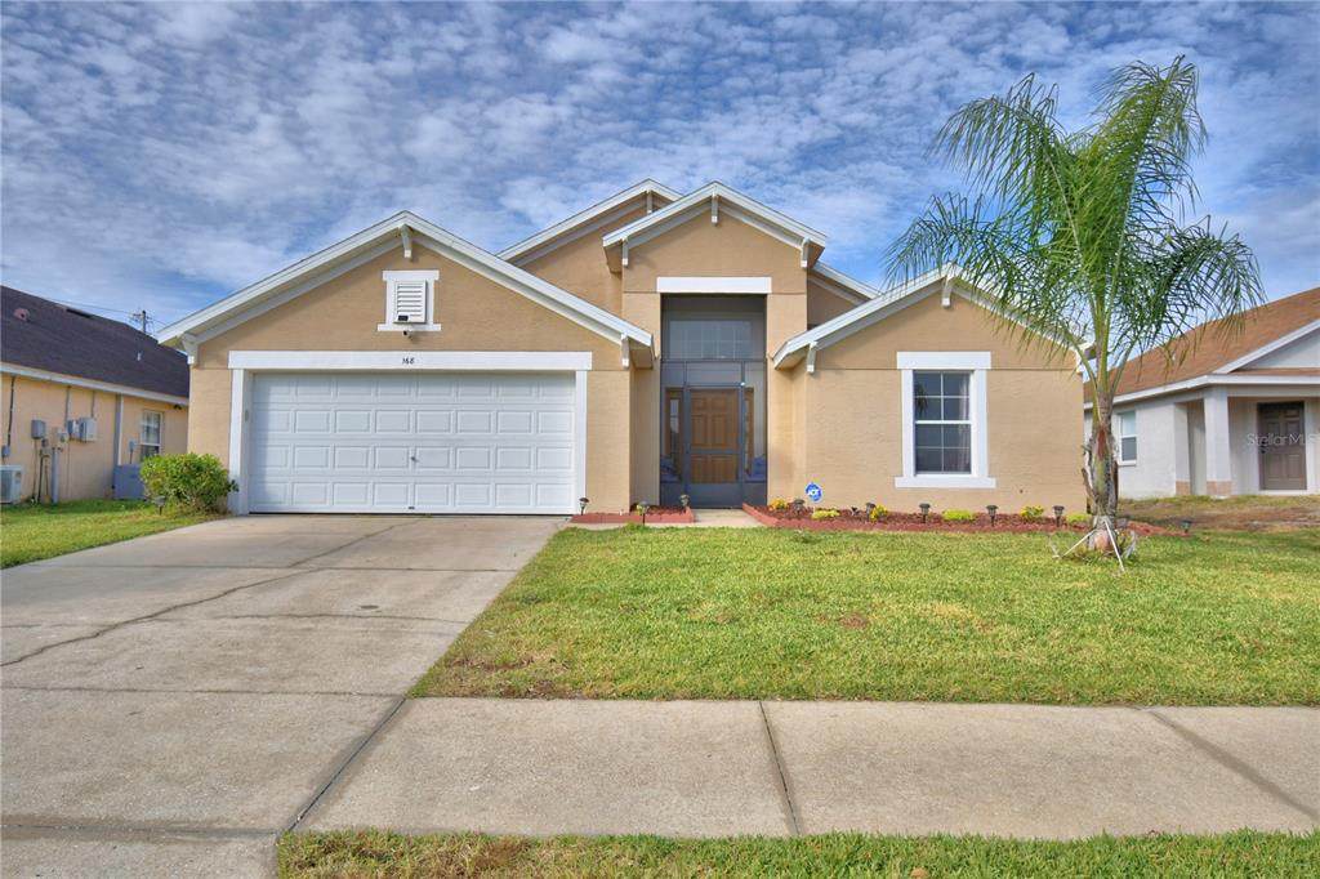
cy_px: 440
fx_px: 880
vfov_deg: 53.1
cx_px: 660
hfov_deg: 73.8
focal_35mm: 24
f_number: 5.3
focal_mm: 16
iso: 100
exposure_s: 1/1000
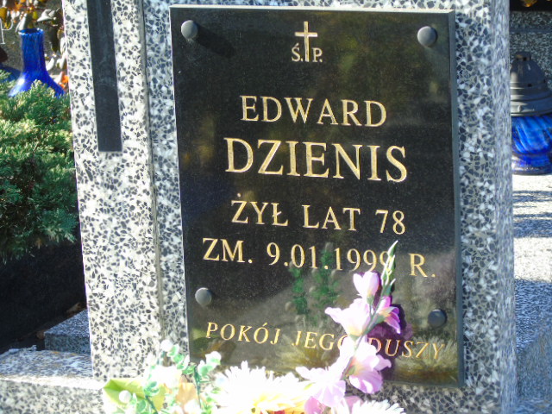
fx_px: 1977
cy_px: 207
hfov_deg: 15.9
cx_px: 276
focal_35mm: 124
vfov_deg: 12.0
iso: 100
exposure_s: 1/125
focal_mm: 22
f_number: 4.6
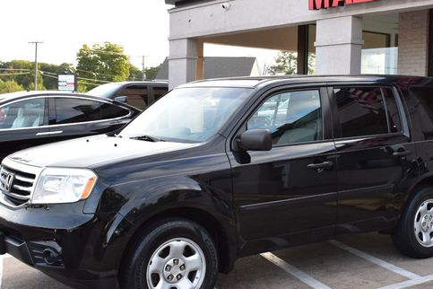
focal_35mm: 54
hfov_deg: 36.7
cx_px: 286
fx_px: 645
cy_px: 146
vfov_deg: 25.2
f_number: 9
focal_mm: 27
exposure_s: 1/100
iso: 400
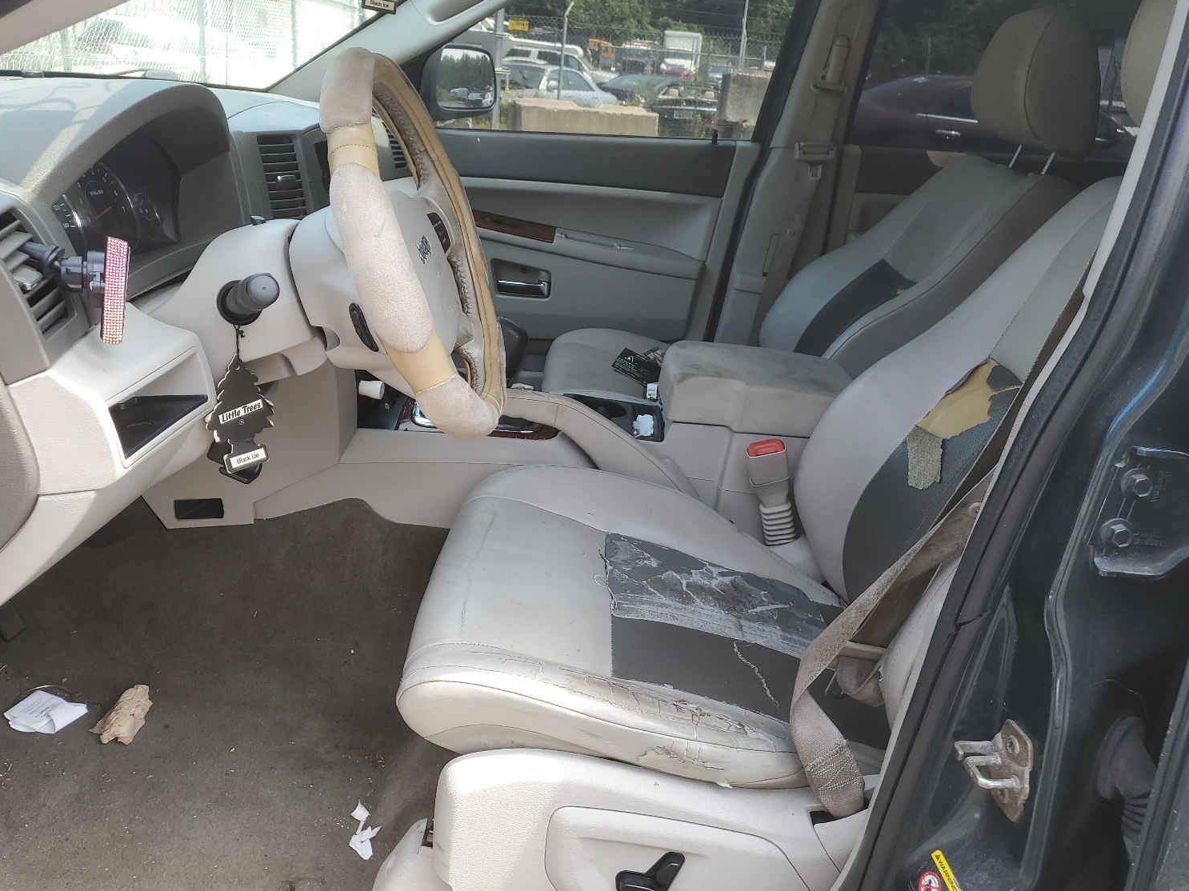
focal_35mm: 28
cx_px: 609
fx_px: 962
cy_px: 419
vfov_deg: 49.7
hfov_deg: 63.4
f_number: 1.5
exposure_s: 1/400
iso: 50
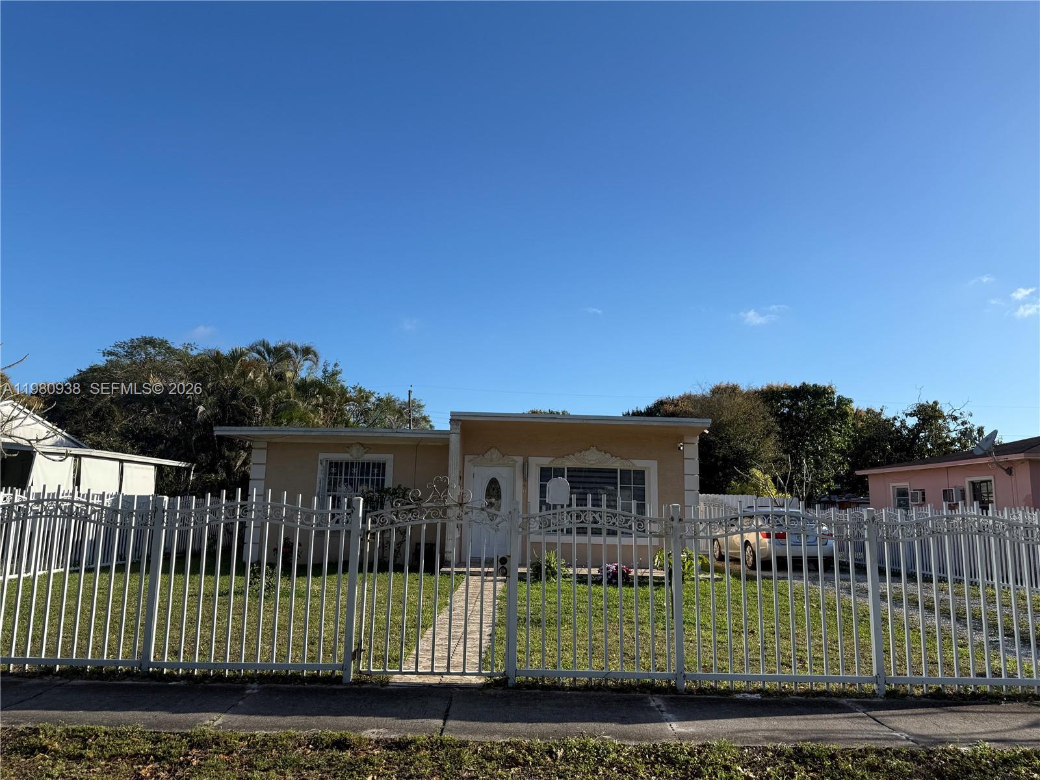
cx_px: 520
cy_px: 390
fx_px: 721
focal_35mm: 24
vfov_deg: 56.8
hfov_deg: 71.6
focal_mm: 6.76
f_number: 1.78
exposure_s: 1/3953
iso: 80
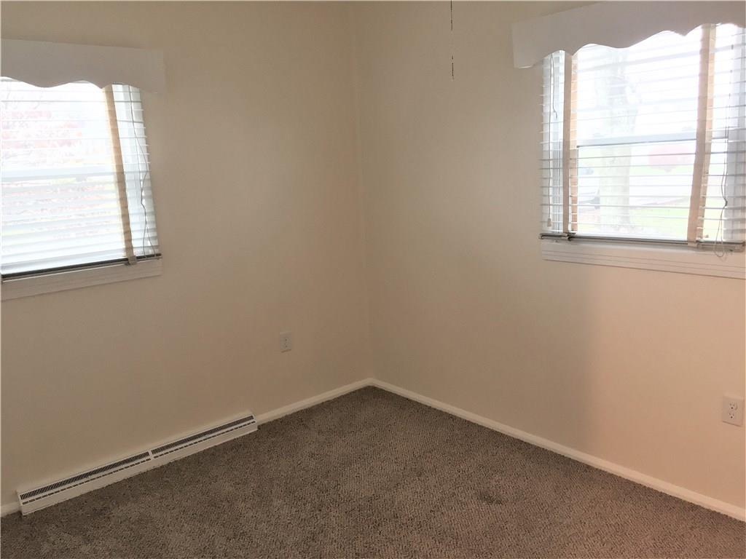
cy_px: 280
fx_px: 625
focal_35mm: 29
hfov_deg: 61.7
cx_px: 373
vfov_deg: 48.2
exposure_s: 1/30
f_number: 2.2
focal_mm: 4.15
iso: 160
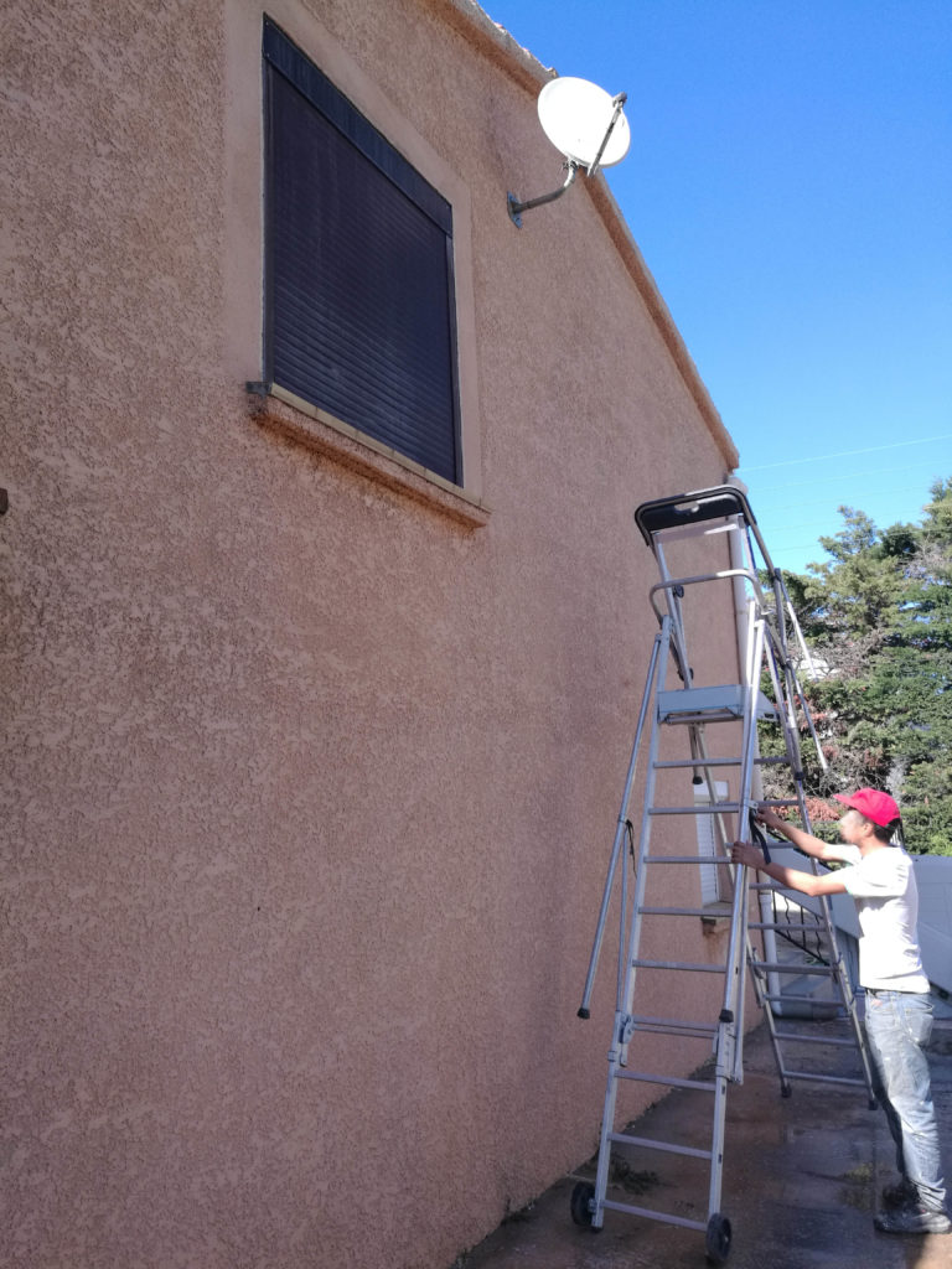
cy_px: 634
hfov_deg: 51.4
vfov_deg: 65.3
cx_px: 476
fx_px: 990
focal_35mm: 27
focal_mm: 4.04
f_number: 2
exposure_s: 1/430
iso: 50
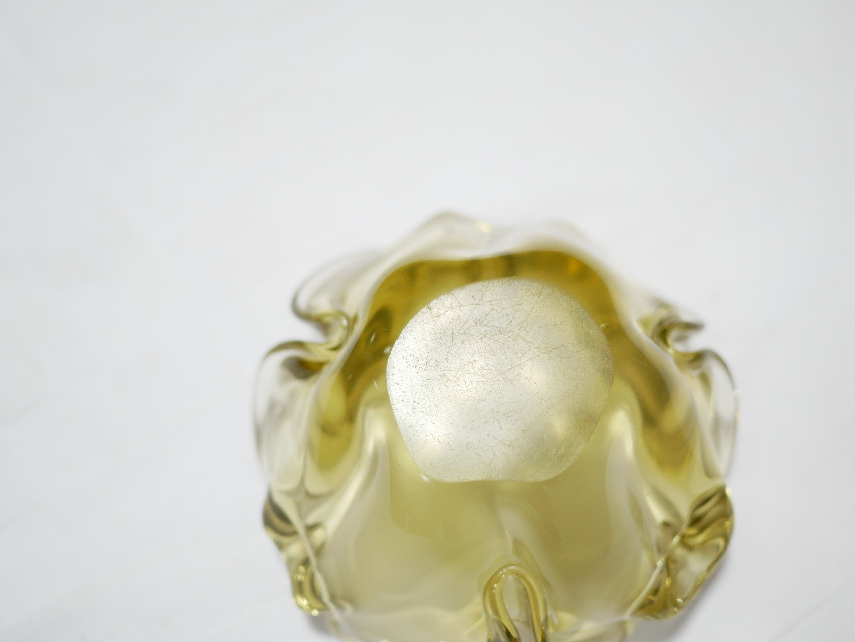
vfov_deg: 36.0
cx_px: 428
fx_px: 988
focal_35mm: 40
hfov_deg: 46.8
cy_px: 321
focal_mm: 20
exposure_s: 1/60
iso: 250
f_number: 1.7
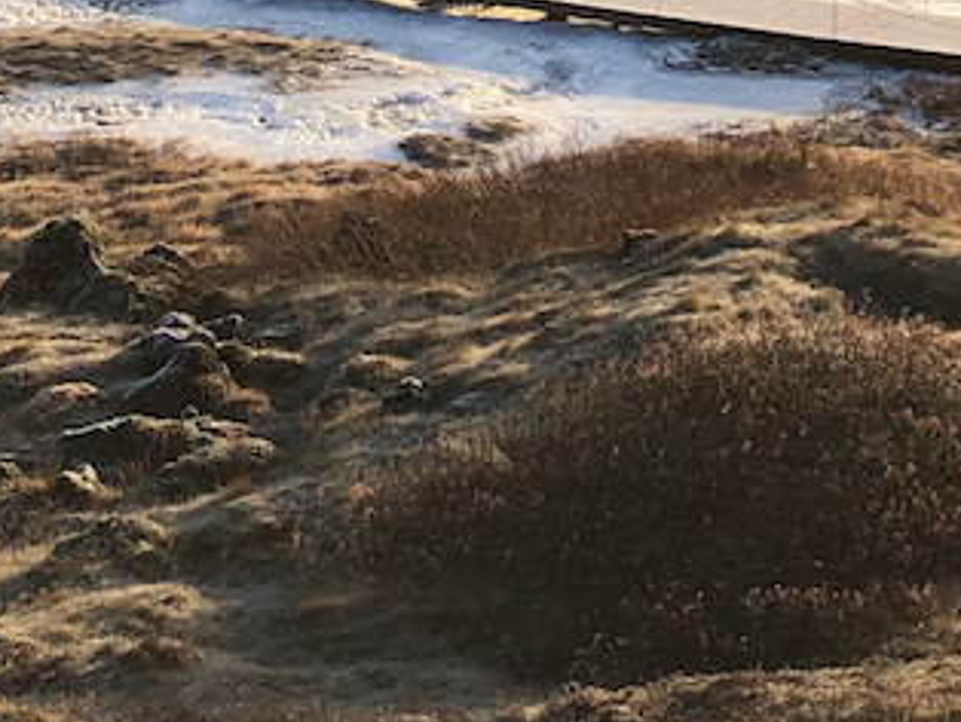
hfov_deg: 17.2
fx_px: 3167
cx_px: 349
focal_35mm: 114
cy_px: -688
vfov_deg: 11.7
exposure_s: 1/545
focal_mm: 4
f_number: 1.8
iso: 20
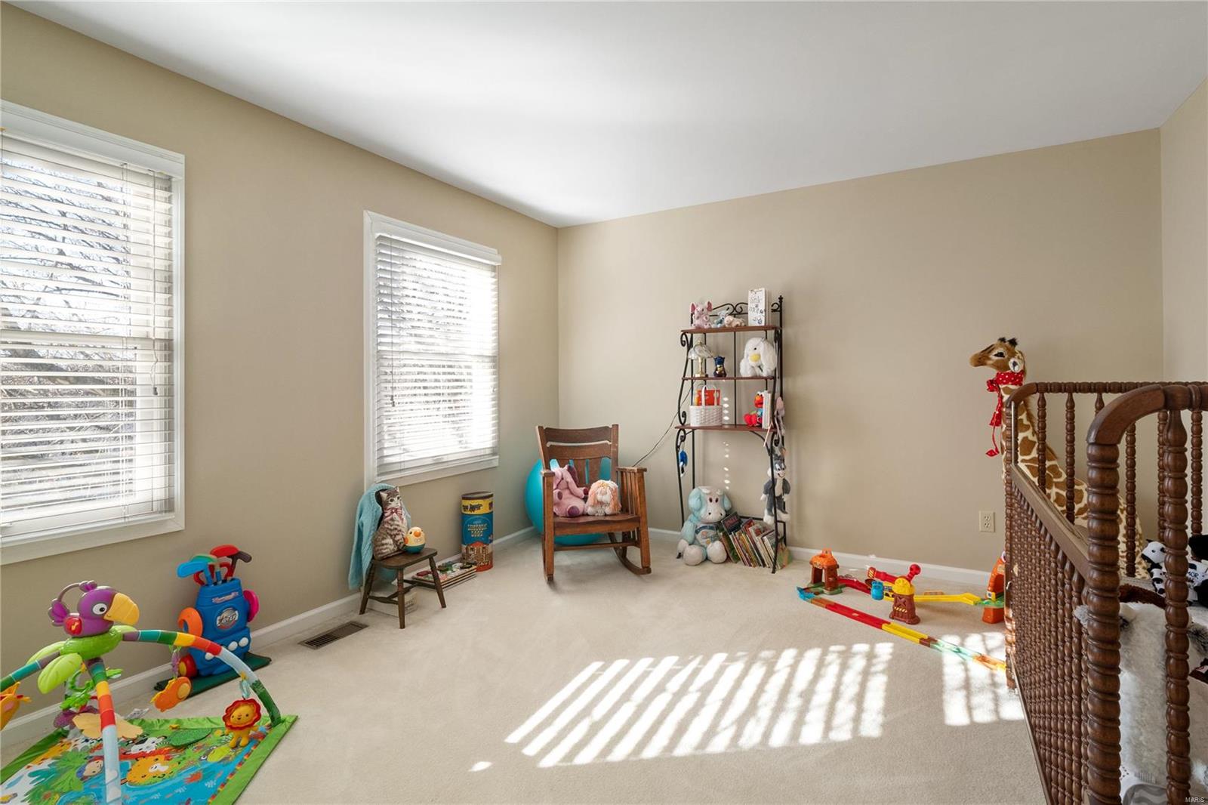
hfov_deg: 96.7
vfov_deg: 73.7
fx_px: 537
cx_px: 604
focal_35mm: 16
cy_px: 402
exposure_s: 1/15
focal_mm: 8
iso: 400
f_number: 8
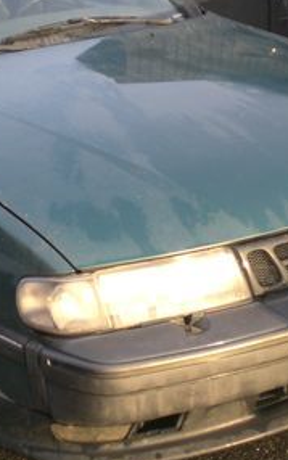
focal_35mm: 90
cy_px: 174
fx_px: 1129
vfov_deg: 23.0
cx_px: 53
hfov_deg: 14.4
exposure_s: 1/125
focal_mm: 6.3
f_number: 3.1
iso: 100
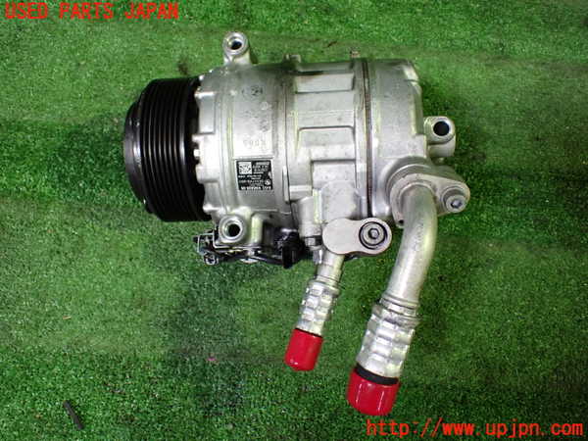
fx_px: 510
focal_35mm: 30
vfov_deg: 46.8
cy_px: 220
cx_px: 294
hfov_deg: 60.0
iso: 800
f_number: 2.3
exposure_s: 1/80
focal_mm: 5.4
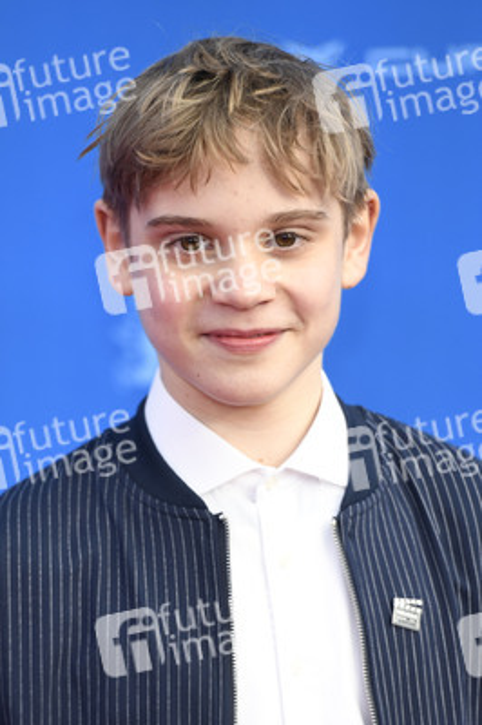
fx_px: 4023
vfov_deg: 10.3
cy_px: 362
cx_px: 241
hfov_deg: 6.9
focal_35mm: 200
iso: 640
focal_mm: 200
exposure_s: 1/800
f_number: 3.5
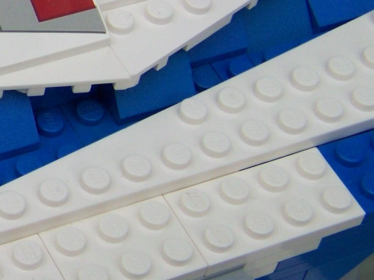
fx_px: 1426
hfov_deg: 13.8
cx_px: -223
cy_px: 63
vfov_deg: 11.2
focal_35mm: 132
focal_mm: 6.3
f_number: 2.8
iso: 64
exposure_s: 1/320
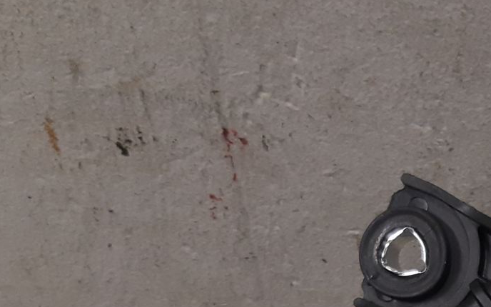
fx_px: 1097
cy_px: 476
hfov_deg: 23.0
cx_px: 603
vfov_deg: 14.7
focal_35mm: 82
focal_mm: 3.93
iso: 125
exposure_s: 1/50
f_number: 1.7
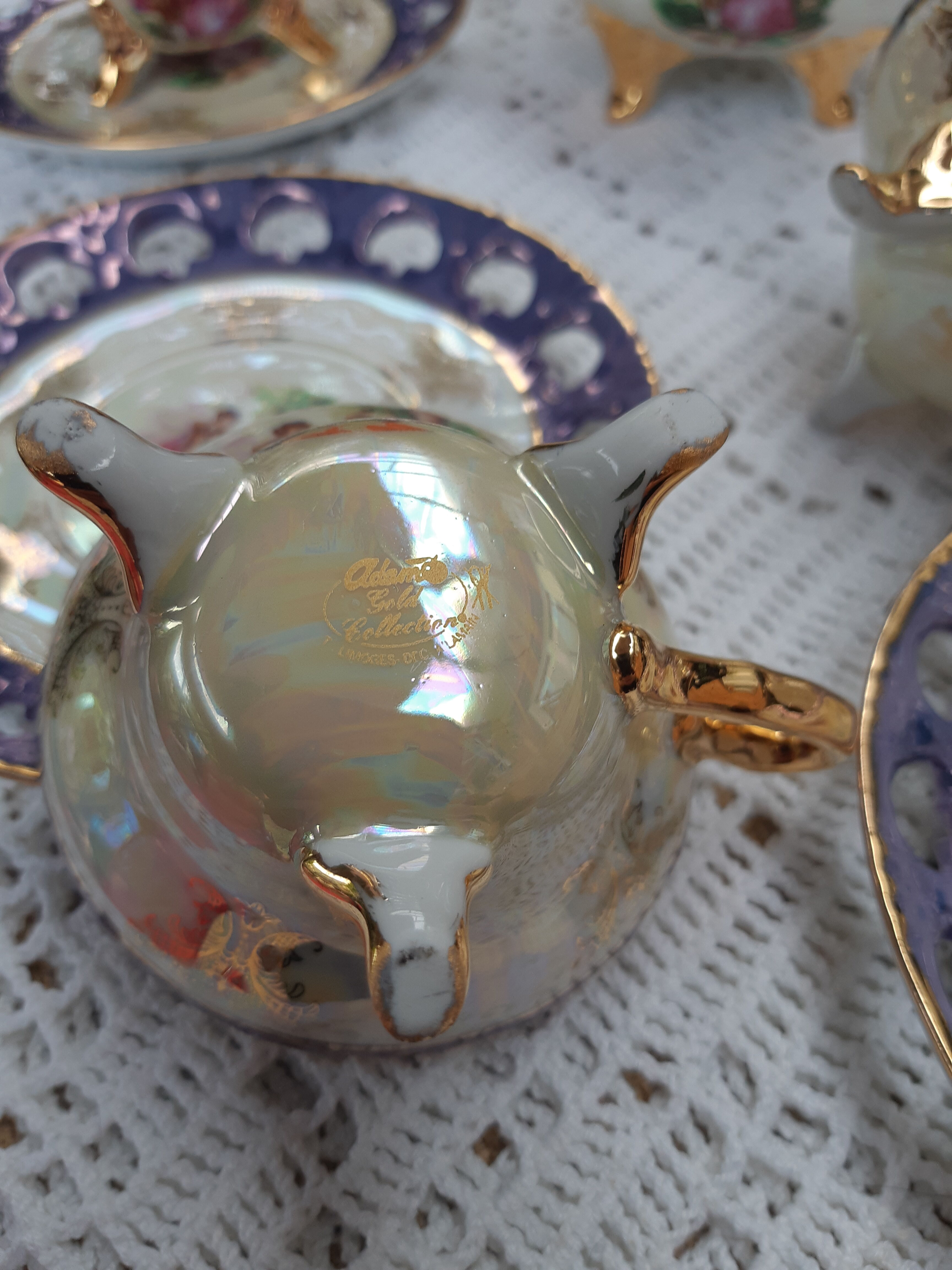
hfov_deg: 53.1
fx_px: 953
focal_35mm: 26
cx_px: 476
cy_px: 635
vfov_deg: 67.3
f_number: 1.7
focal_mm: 3.93
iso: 40
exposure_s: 1/119
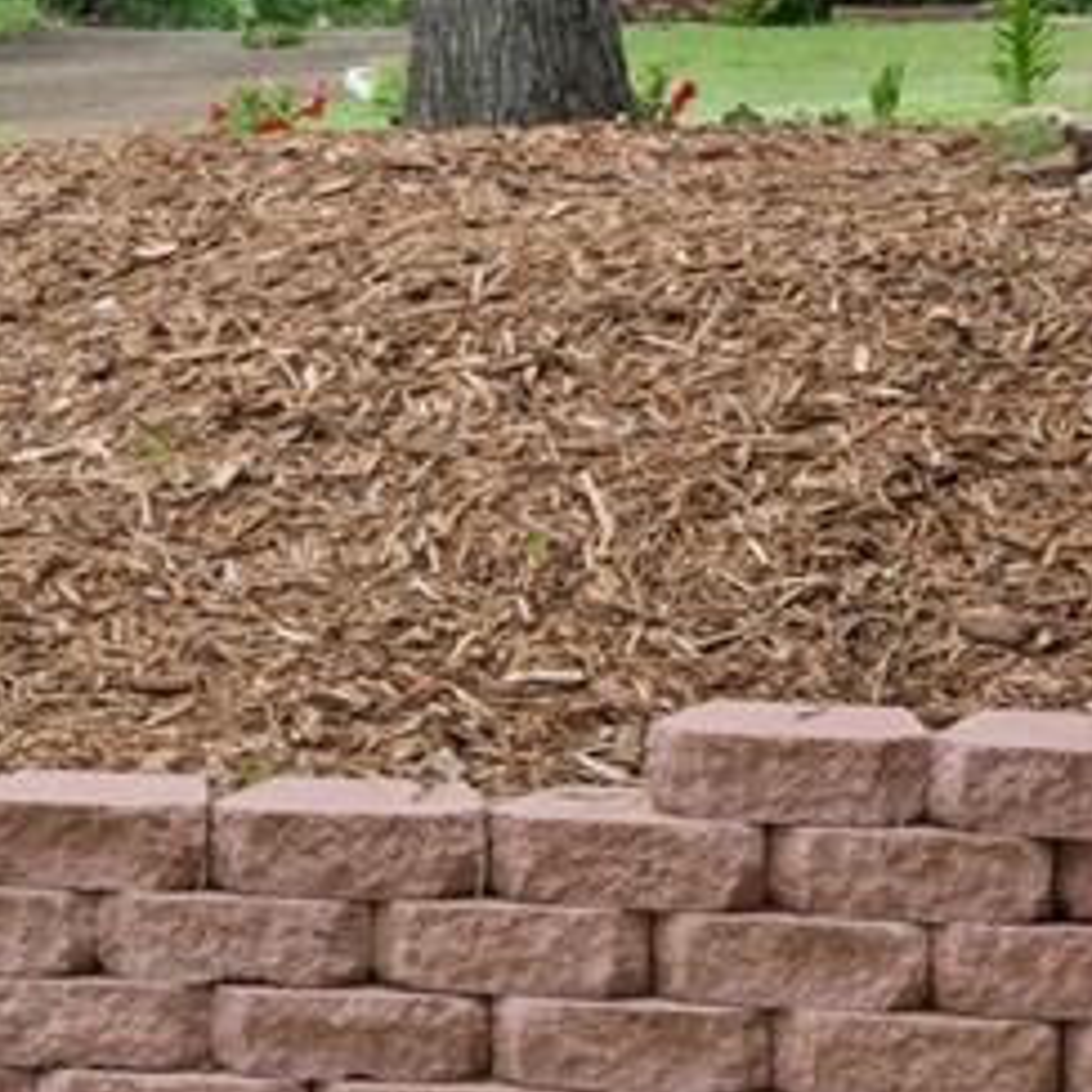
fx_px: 5853
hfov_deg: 10.6
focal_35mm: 164
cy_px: -90
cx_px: 313
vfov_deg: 10.5
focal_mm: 31
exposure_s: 1/40
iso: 200
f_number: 9
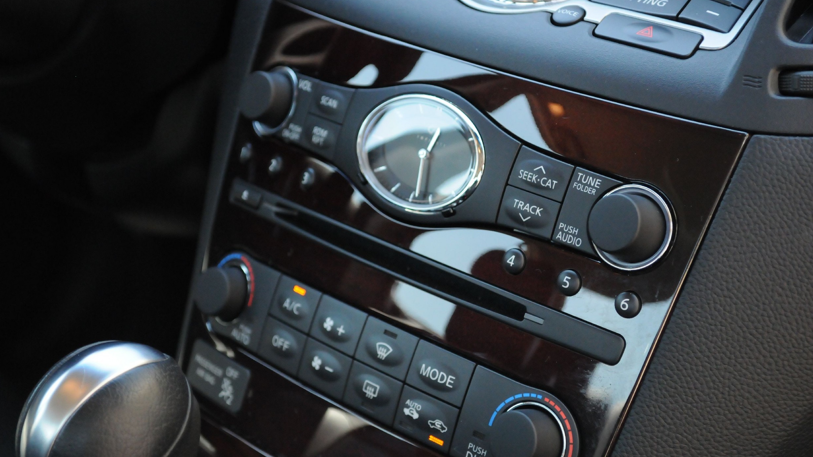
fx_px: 1542
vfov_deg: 16.9
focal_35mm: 72
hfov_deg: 29.5
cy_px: 222
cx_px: 410
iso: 2000
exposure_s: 1/500
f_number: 5.6
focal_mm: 45
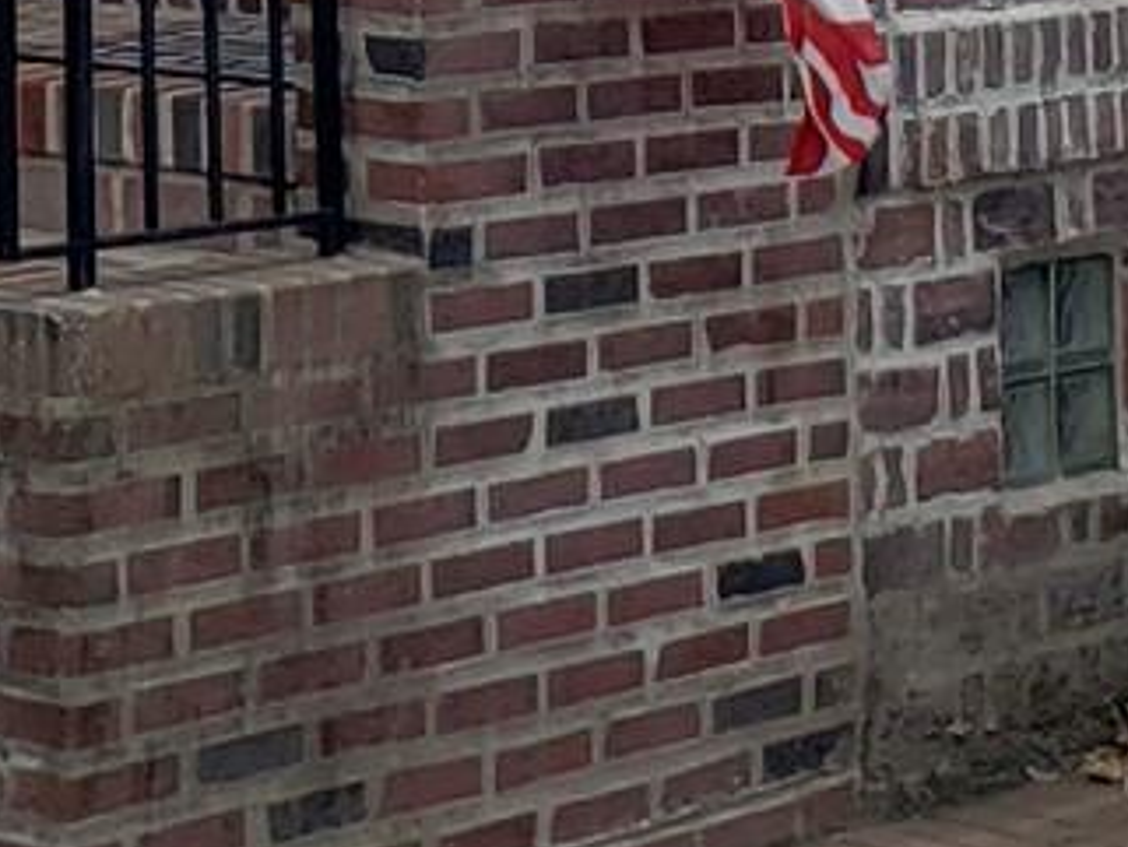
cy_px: -1515
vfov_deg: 7.9
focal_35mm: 166
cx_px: -418
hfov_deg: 11.5
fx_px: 5411
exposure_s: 1/542
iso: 50
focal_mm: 4.3
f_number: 2.4
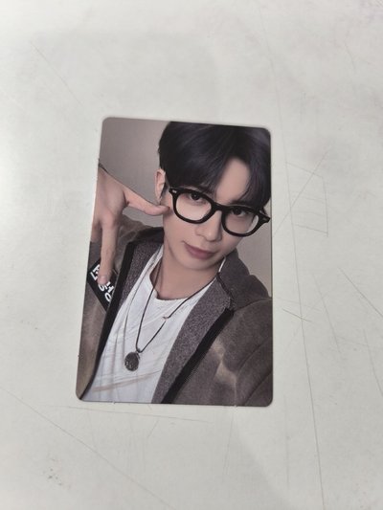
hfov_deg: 58.9
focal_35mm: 23
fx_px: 339
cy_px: 255
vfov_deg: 73.9
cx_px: 192
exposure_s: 1/120
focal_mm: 6.14
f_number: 1.65
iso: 400
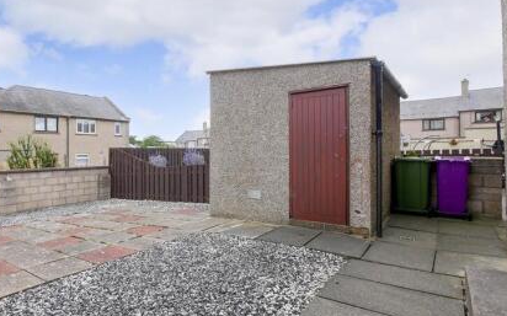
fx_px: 290
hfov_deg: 79.5
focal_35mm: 21
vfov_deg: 57.2
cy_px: 156
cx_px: 168
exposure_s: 1/200
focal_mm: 7
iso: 200
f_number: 5
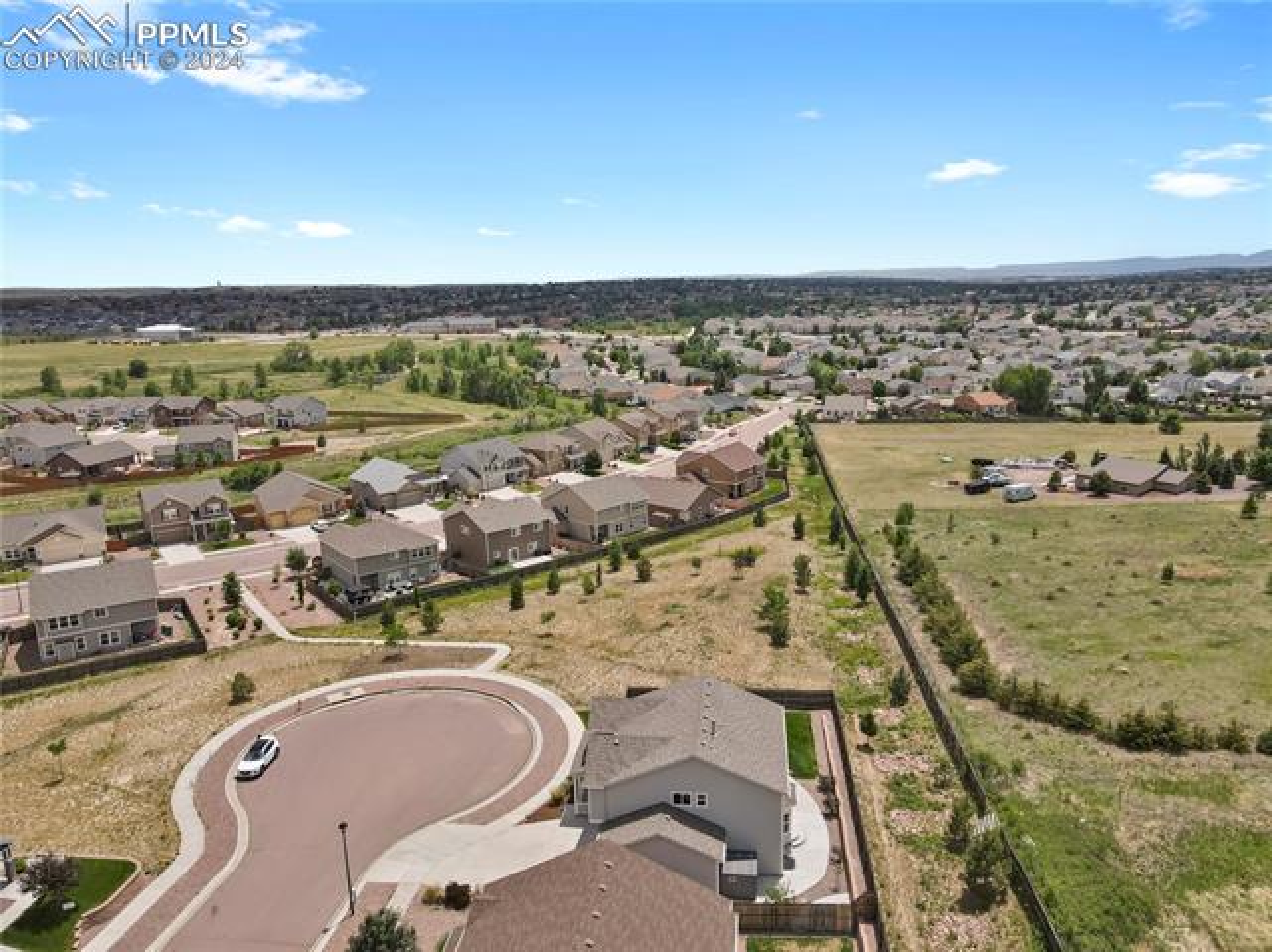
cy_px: 476
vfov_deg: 56.8
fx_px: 881
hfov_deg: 71.6
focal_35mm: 24
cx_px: 636
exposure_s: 1/640
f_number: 2.8
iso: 100
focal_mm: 4.5
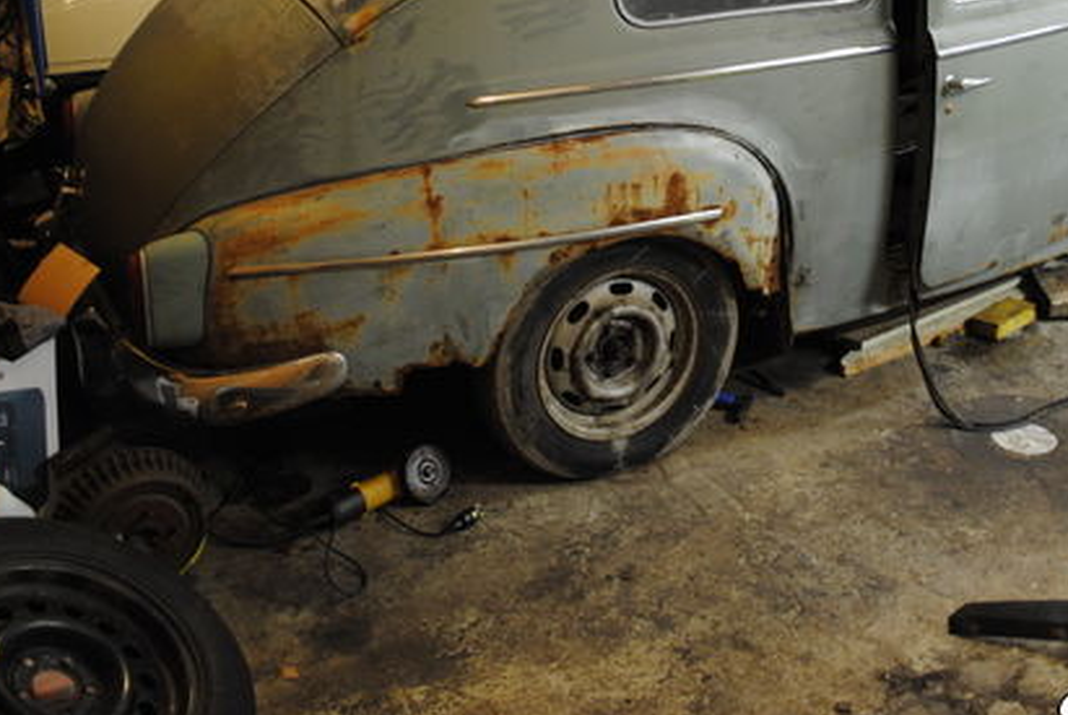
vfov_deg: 31.4
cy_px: 174
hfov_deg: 45.9
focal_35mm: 42
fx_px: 1247
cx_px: 673
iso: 400
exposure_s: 1/4
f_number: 3.5
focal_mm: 18
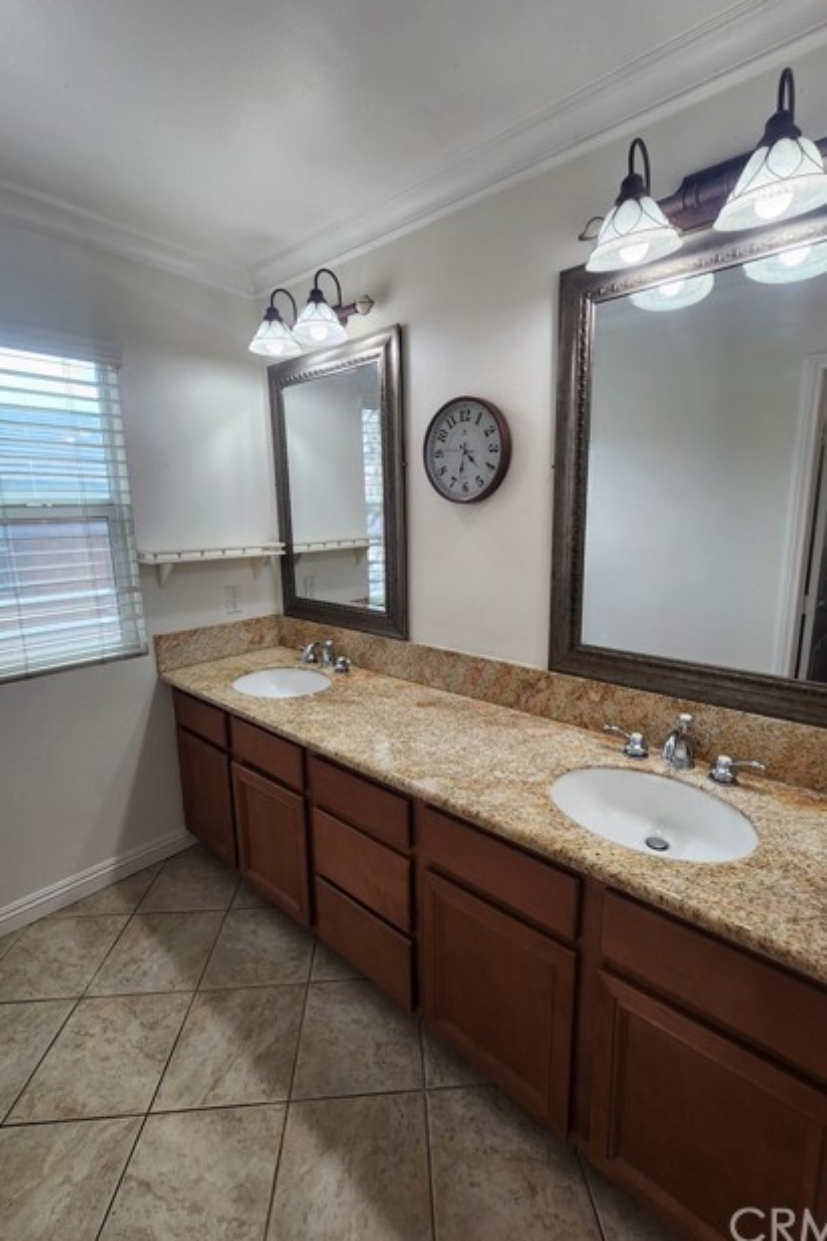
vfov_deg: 104.2
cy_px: 612
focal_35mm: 14
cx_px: 428
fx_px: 482
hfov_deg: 81.2
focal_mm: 2.2
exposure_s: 1/60
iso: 64
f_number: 2.2
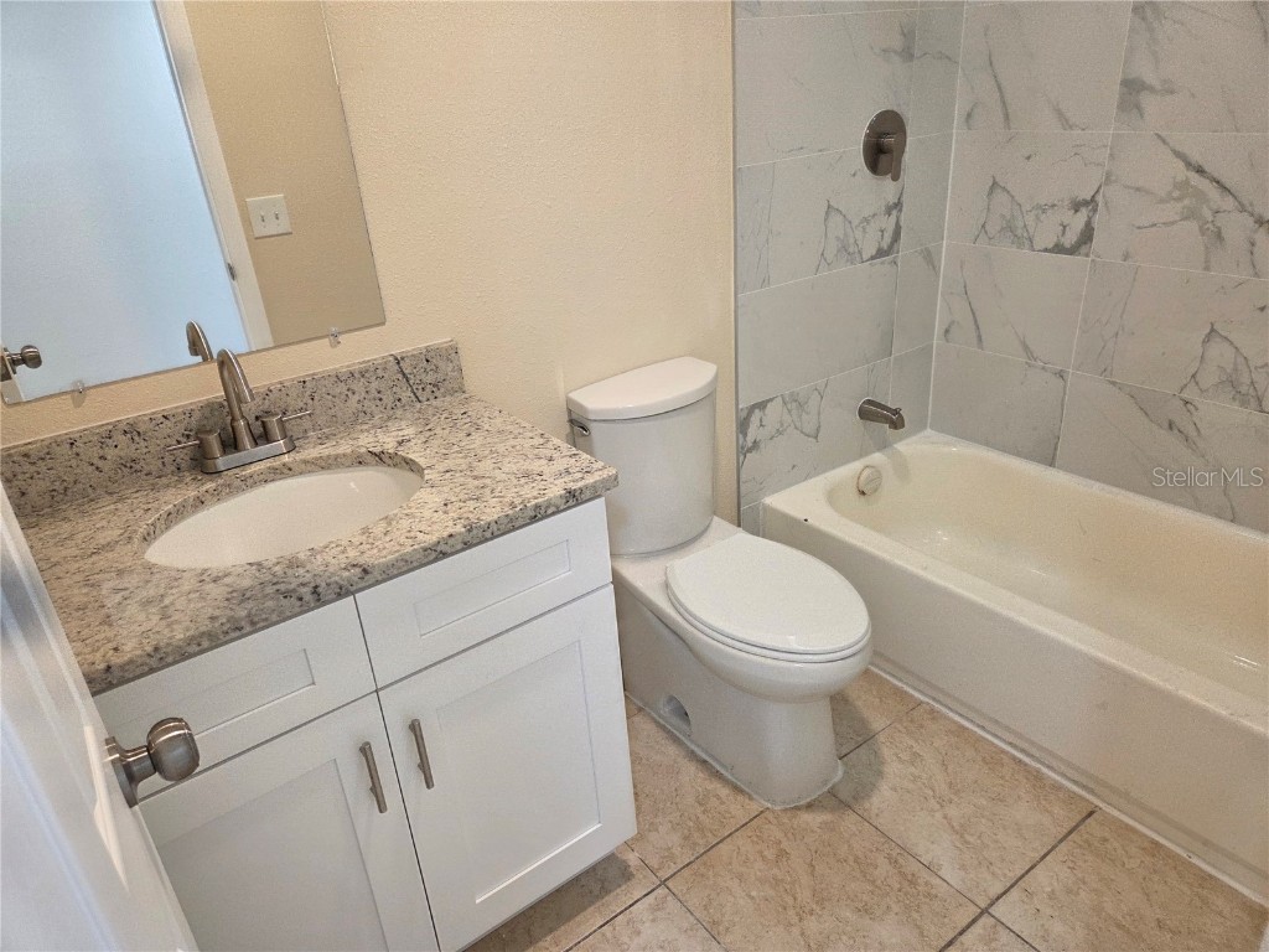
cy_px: 476
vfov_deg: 58.9
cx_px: 634
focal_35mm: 23
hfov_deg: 73.9
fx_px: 843
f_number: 1.8
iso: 200
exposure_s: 1/120
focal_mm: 5.4
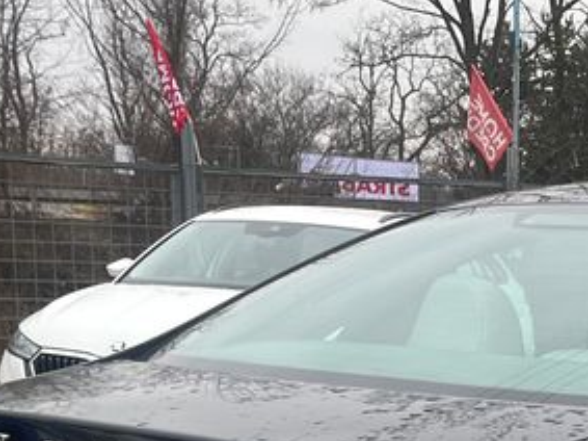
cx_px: 736
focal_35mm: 94
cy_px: 618
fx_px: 1596
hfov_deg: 19.5
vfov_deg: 14.8
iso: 50
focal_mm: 5.1
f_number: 1.6
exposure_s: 1/469
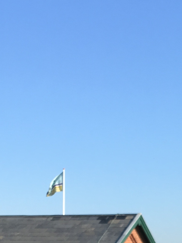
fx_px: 785
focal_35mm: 112
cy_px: 349
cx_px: 156
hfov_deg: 13.1
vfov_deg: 16.3
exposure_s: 1/884
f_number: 2.2
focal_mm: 4.15
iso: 25
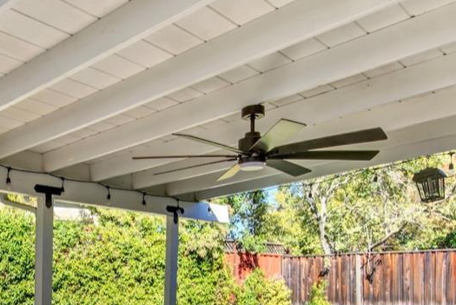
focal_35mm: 40
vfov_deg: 31.5
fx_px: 507
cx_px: 65
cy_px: 289
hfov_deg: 44.9
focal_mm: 14
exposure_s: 1/50
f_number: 14
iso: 100
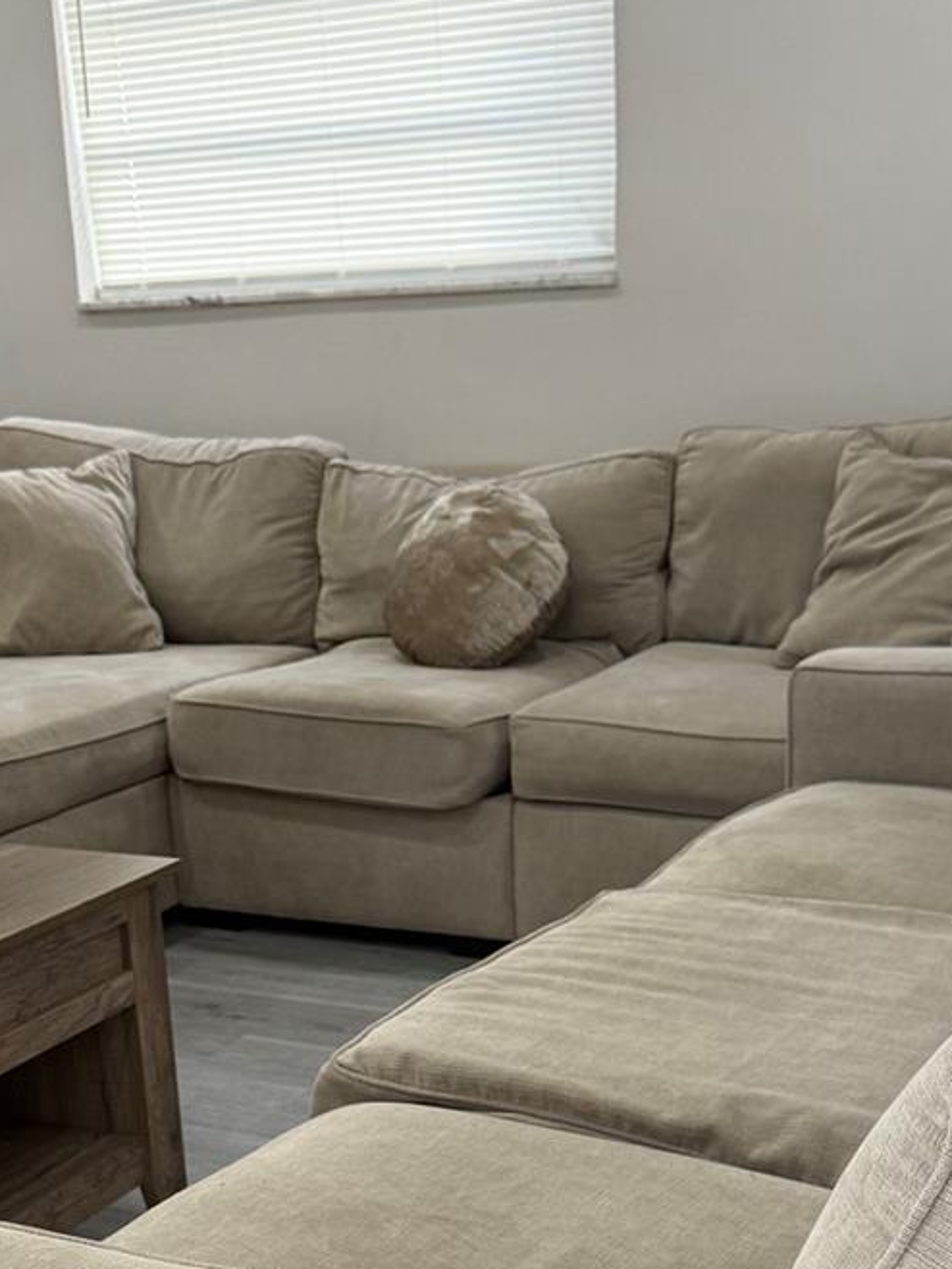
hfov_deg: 26.1
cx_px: 395
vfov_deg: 33.2
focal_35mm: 56
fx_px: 2052
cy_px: 1051
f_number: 1.78
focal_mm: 6.76
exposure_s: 1/120
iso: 160
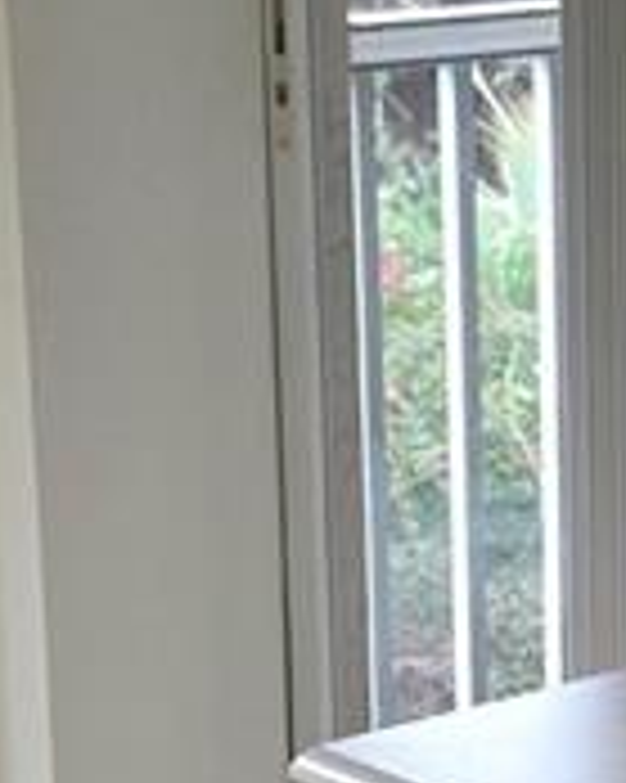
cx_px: 860
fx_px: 3593
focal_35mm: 155
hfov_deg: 9.7
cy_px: 630
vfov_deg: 12.4
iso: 64
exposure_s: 1/120
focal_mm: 6.3
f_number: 1.7
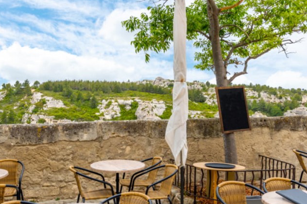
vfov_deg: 33.7
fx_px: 324
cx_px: 148
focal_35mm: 38
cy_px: 171
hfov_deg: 50.7
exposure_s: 1/250
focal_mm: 20
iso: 100
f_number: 8
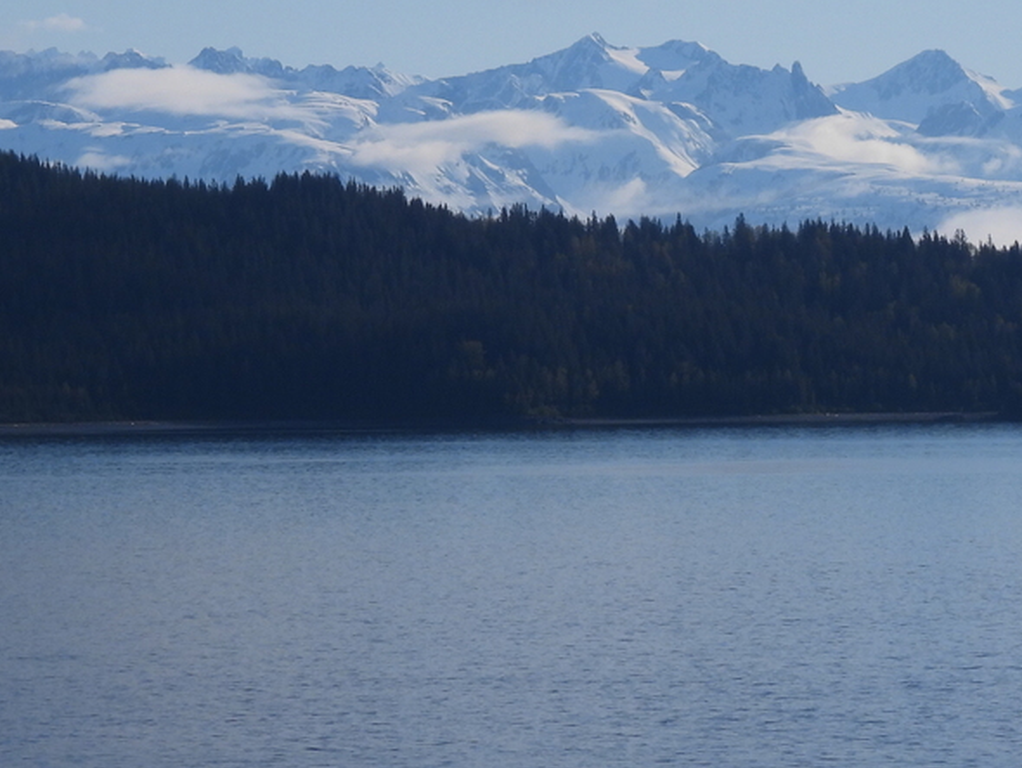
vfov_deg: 5.5
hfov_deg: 7.3
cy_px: 137
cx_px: 485
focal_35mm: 271
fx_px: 8004
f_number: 4.5
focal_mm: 22.3
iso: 100
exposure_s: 1/1600
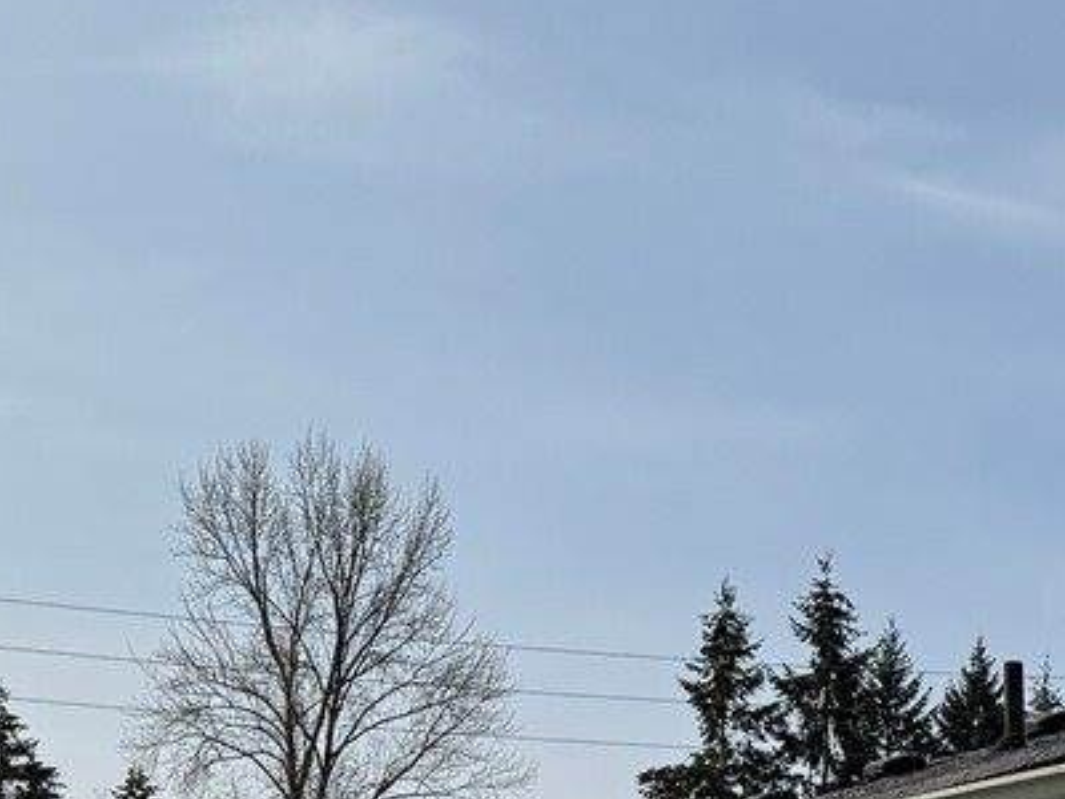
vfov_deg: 14.7
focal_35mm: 96
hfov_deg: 20.1
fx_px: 2954
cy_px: 1057
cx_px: 948
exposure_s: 1/9009
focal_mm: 6.76
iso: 80
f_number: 1.78
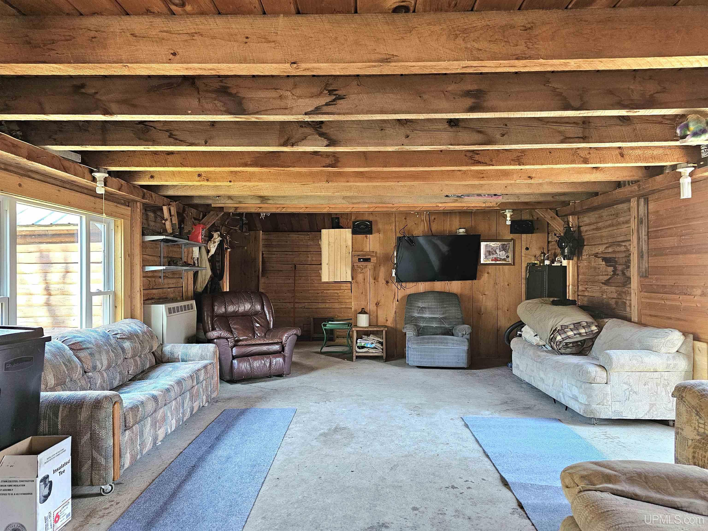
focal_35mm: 23
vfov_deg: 58.9
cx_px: 354
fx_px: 470
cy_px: 266
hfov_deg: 73.9
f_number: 1.7
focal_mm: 6.3
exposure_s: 1/30
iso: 500
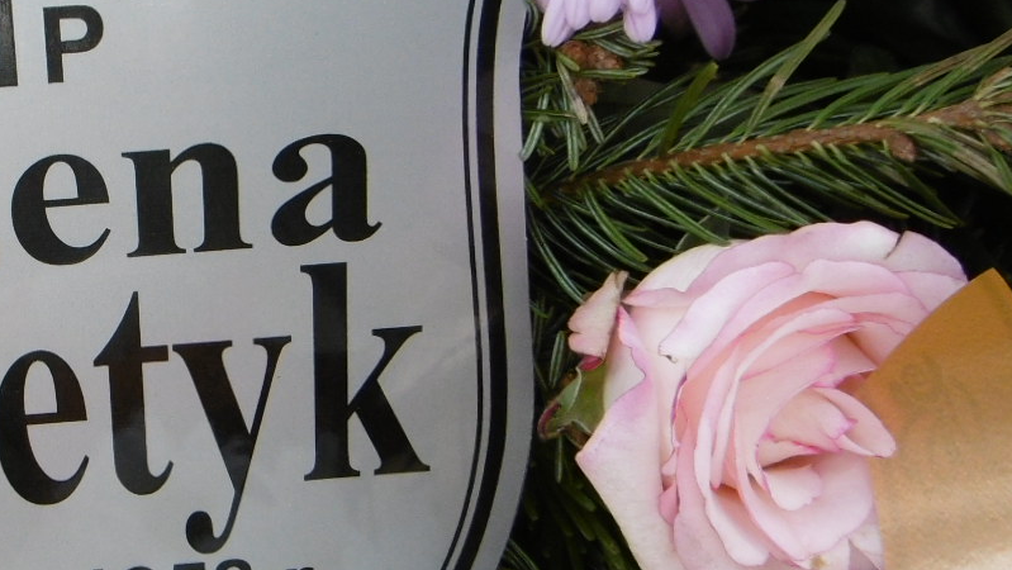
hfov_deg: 29.9
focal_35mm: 67
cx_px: 70
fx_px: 1798
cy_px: 247
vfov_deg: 18.0
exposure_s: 1/320
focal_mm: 4.3
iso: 100
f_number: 3.1
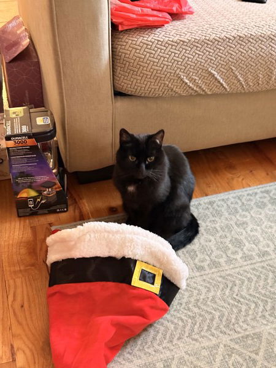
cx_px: 138
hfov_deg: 30.3
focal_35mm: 48
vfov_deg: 39.7
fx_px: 510
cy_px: 184
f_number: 1.78
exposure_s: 1/30
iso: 640
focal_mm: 6.76
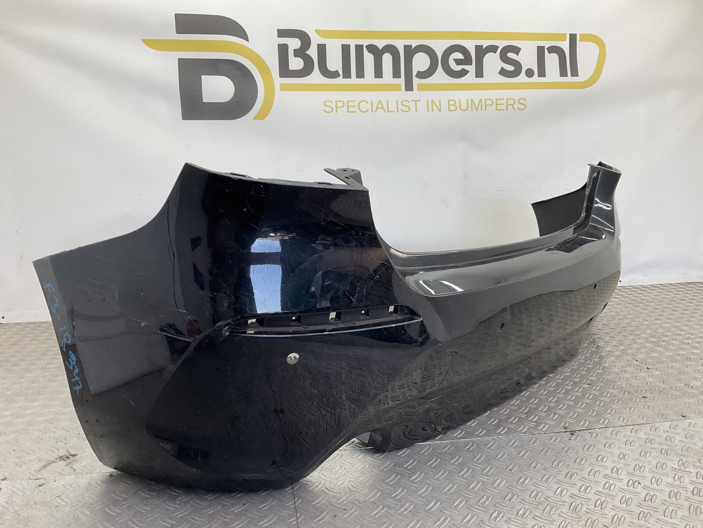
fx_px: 589
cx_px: 352
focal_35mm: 29
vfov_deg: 48.2
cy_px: 264
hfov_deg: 61.7
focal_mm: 3
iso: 25
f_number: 1.8
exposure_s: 1/120
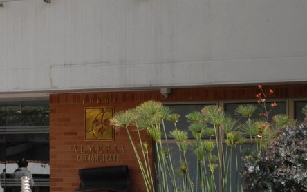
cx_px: 28
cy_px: 126
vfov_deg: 8.0
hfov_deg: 12.6
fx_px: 1381
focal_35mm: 165
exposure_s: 1/500
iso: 280
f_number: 5.6
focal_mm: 55
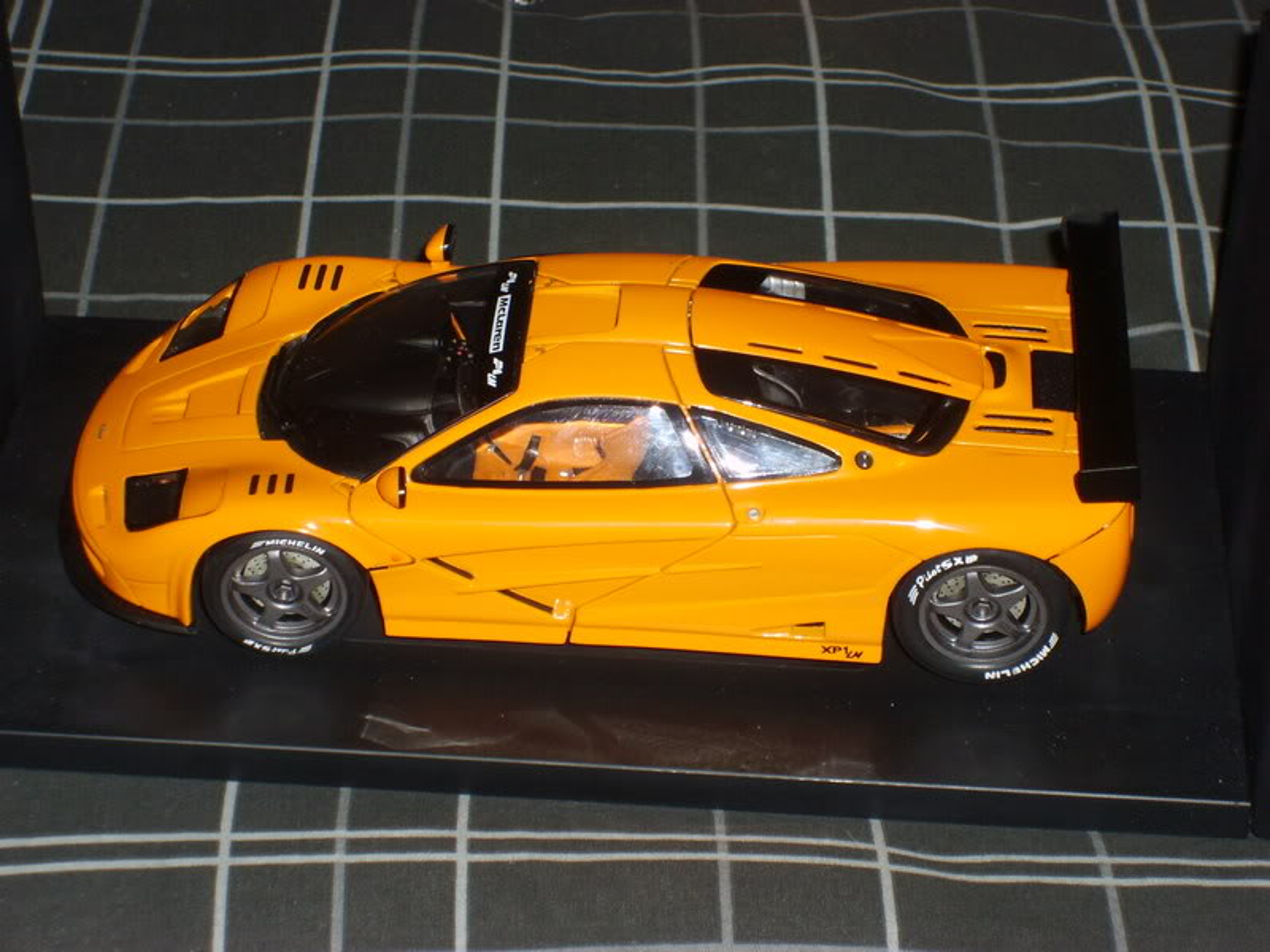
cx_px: 635
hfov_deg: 18.7
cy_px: 476
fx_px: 3852
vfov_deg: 14.1
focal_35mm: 105
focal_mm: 17.4
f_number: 4.9
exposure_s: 1/60
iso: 100
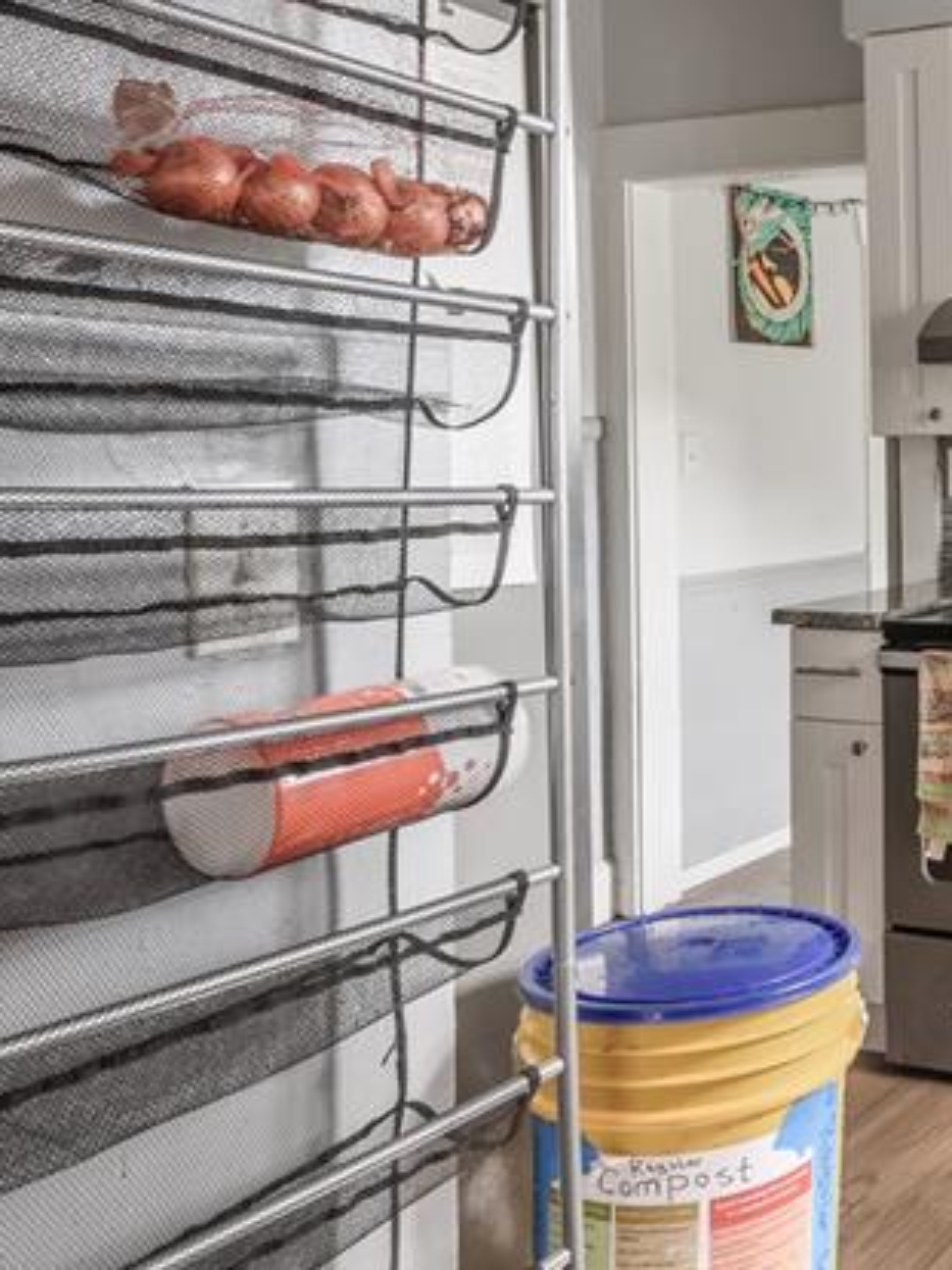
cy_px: 458
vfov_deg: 48.4
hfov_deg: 31.4
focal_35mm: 38
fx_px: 1394
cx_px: 1154
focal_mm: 16
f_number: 10
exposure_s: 1/3
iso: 320
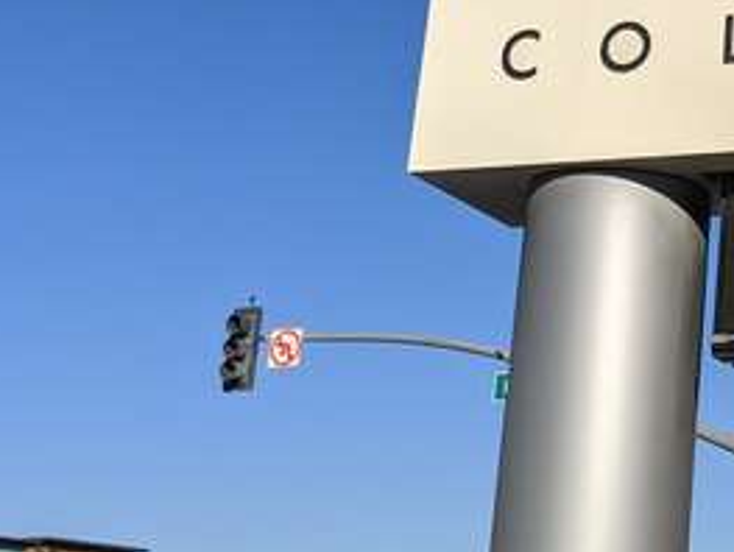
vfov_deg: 17.5
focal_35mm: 82
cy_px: -36
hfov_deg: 21.8
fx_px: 1741
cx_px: 915
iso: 68
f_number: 1.8
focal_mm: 4.44
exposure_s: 1/5882
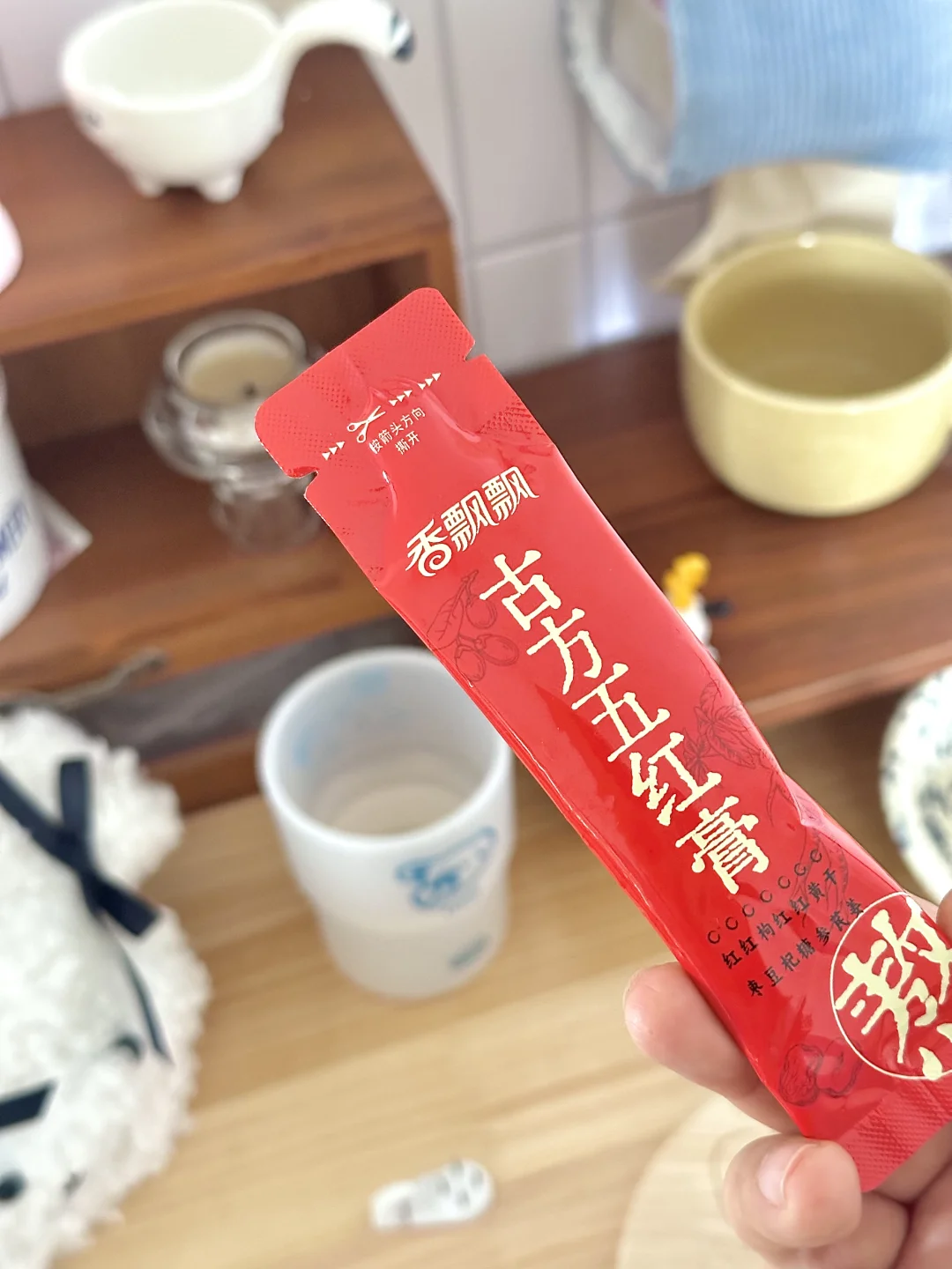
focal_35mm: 48
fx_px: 1760
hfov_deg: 30.3
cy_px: 634
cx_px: 476
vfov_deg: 39.7
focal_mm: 6.86
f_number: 1.78
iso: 640
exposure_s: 1/29
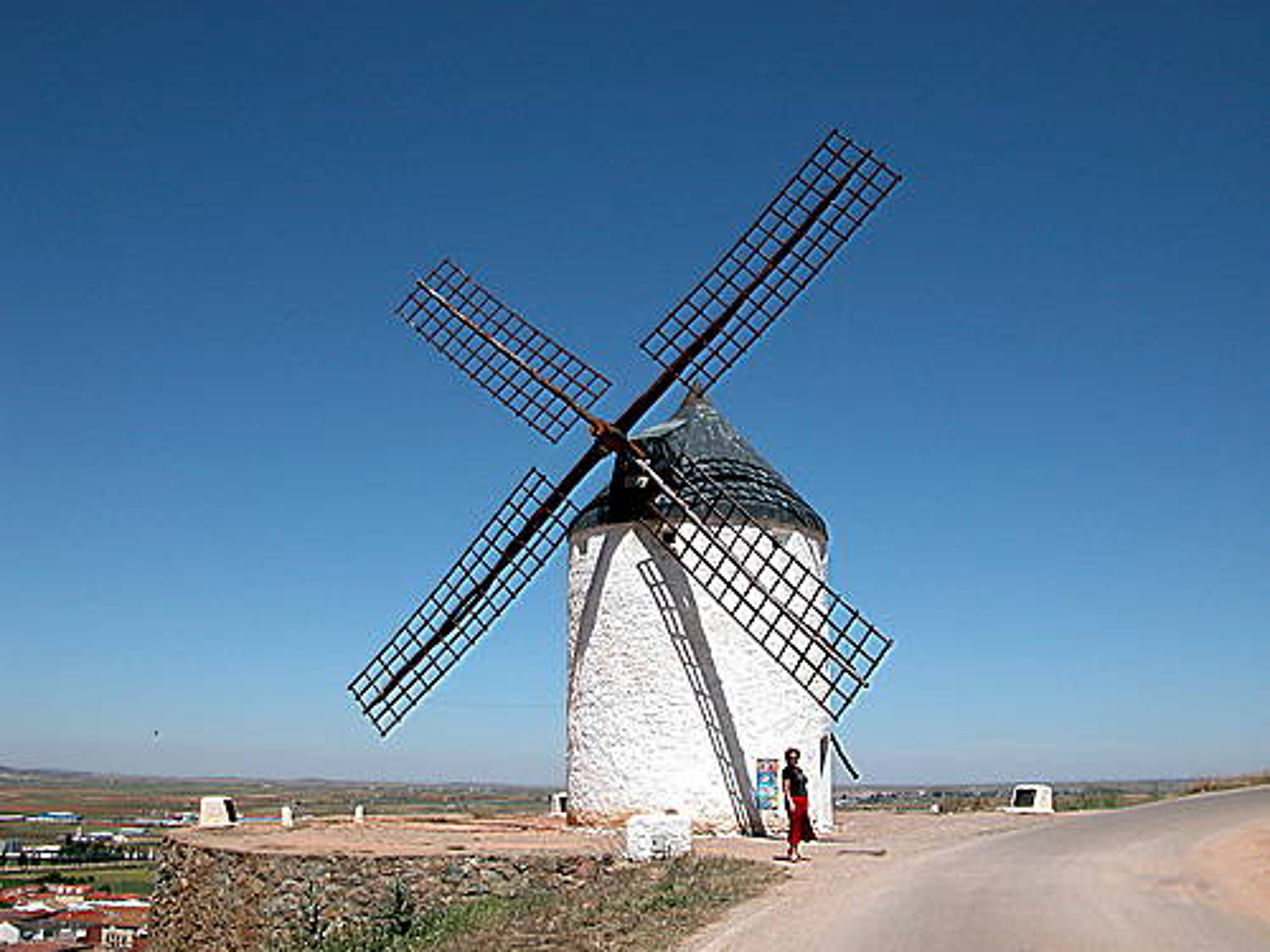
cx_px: 635
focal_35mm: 35
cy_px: 476
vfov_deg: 40.7
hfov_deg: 52.6
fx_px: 1284
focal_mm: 8.9
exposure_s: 1/518
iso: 100
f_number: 7.1
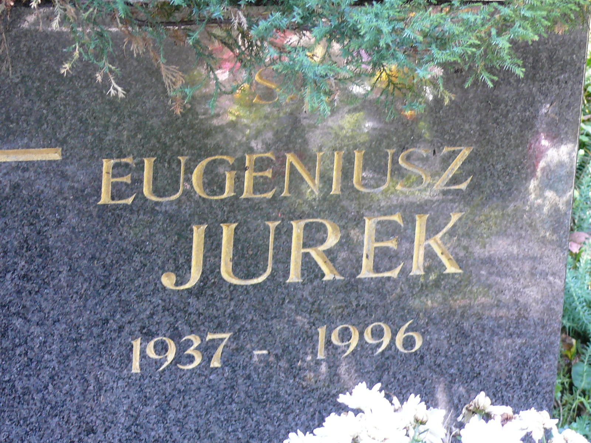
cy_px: 222
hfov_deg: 14.2
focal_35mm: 139
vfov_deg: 10.7
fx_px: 2373
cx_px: 296
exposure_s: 1/30
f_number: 3.2
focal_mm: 16.6
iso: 160
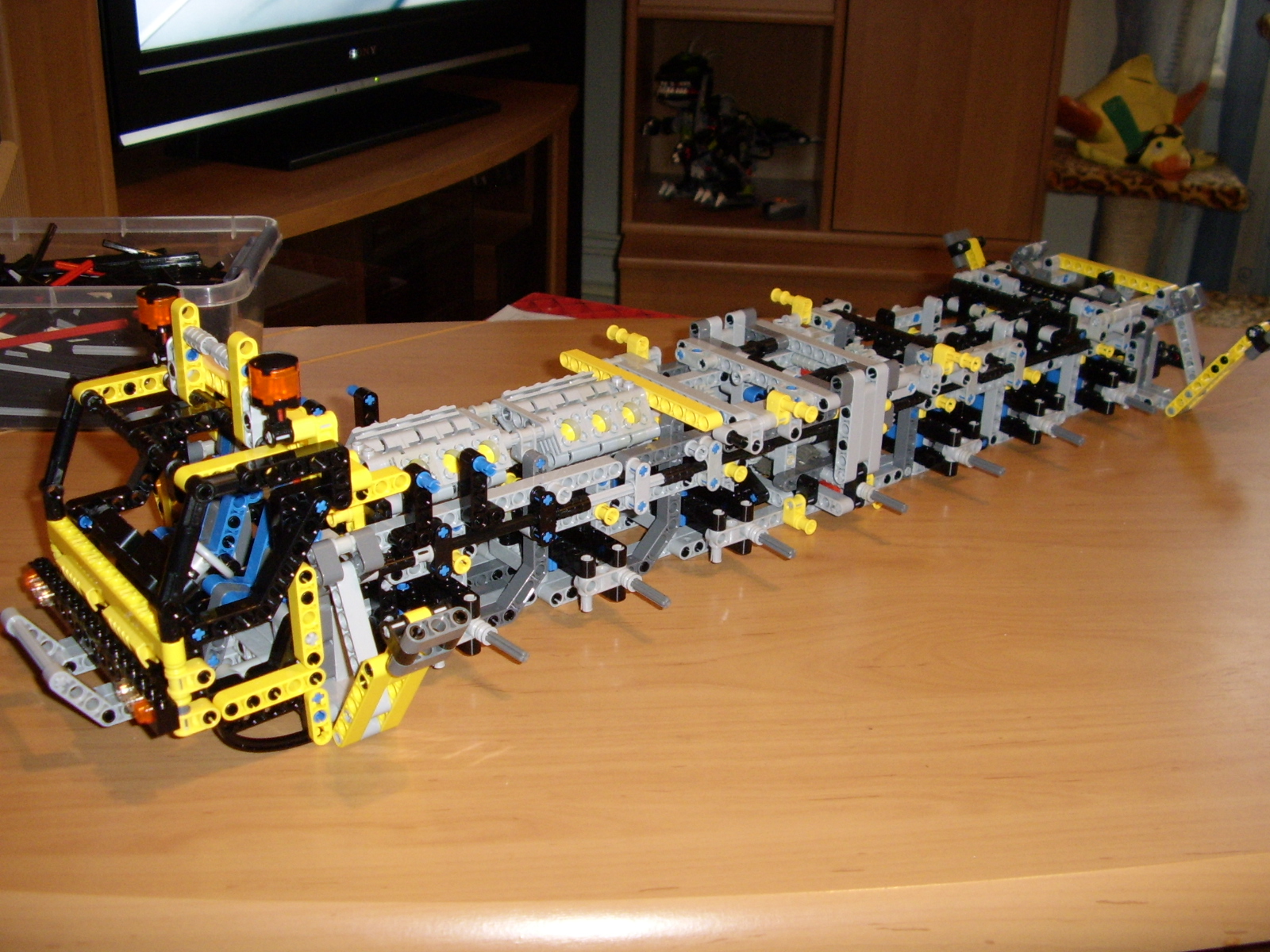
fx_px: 1101
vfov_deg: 46.8
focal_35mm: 30
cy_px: 476
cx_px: 635
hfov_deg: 60.0
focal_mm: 5.8
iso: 183
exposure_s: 1/30
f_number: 2.9
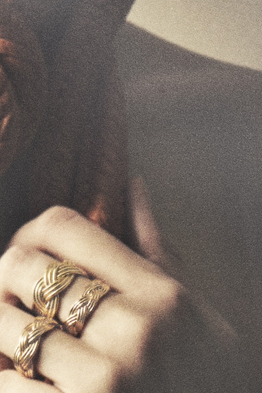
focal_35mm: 308
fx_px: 3362
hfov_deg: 4.4
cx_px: -77
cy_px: 399
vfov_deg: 6.7
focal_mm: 105
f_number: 11
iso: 640
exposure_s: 1/250
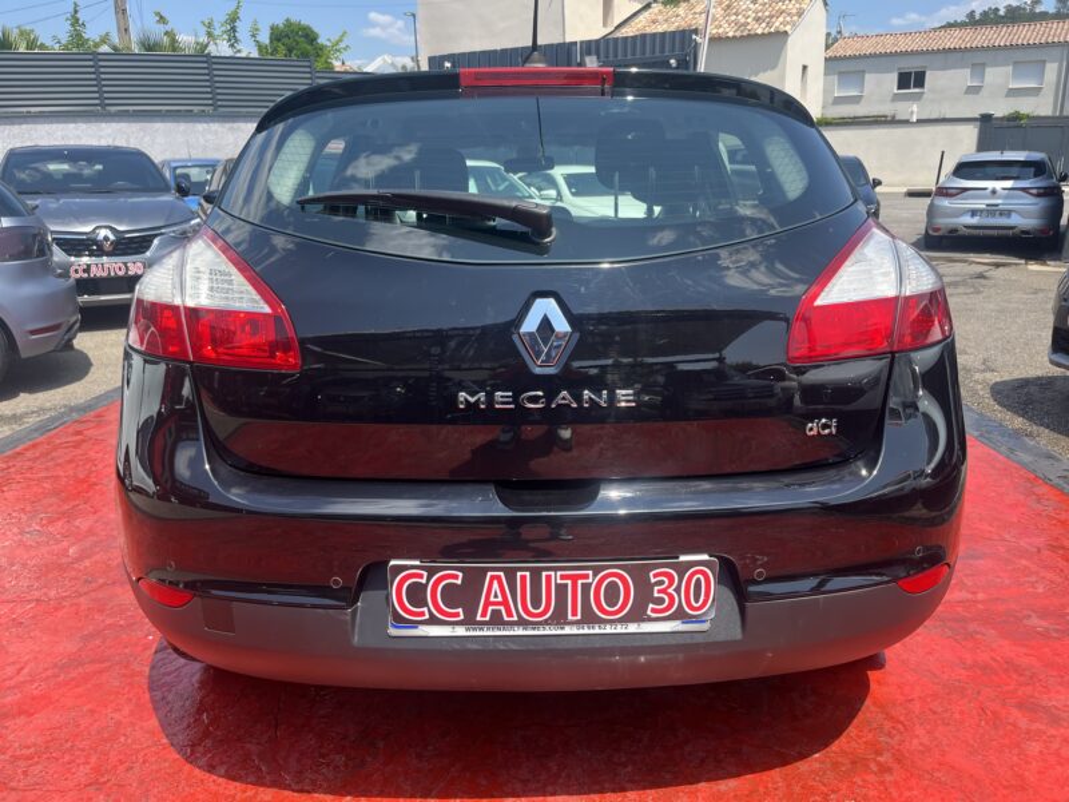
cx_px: 534
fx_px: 803
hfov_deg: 67.3
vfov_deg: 53.1
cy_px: 401
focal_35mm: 26
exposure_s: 1/1151
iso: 50
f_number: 1.6
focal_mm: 5.1
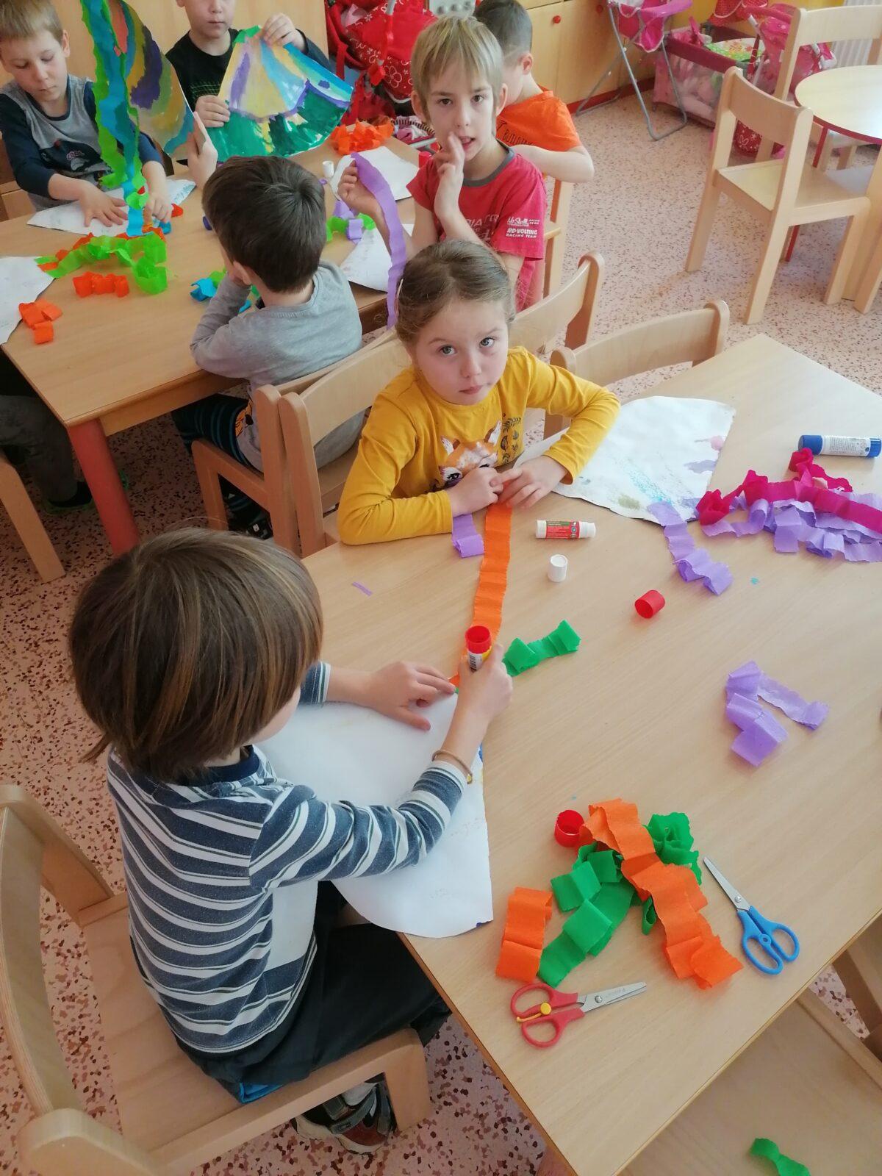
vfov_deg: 65.3
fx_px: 917
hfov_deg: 51.4
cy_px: 588
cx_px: 441
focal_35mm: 27
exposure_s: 1/100
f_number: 1.8
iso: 200
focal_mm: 4.75
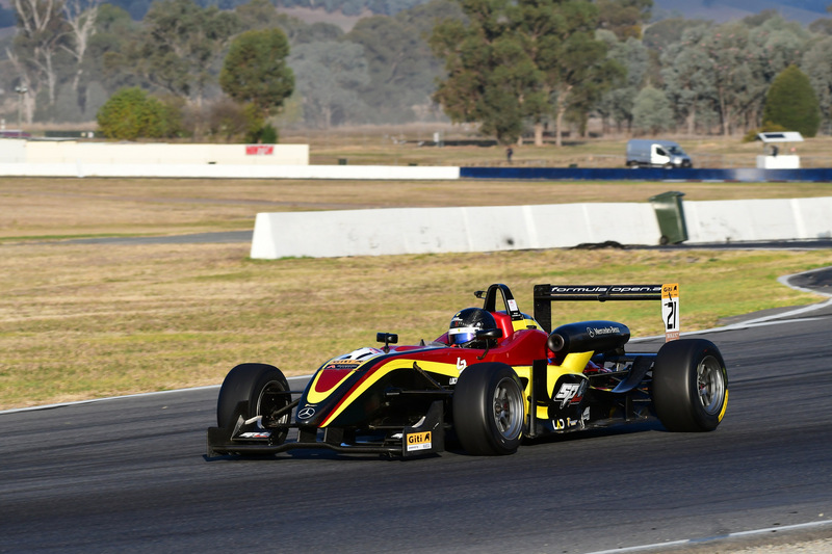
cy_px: 277
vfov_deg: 4.6
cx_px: 416
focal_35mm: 300
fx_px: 6931
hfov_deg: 6.9
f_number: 10
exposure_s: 1/640
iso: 500
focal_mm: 200
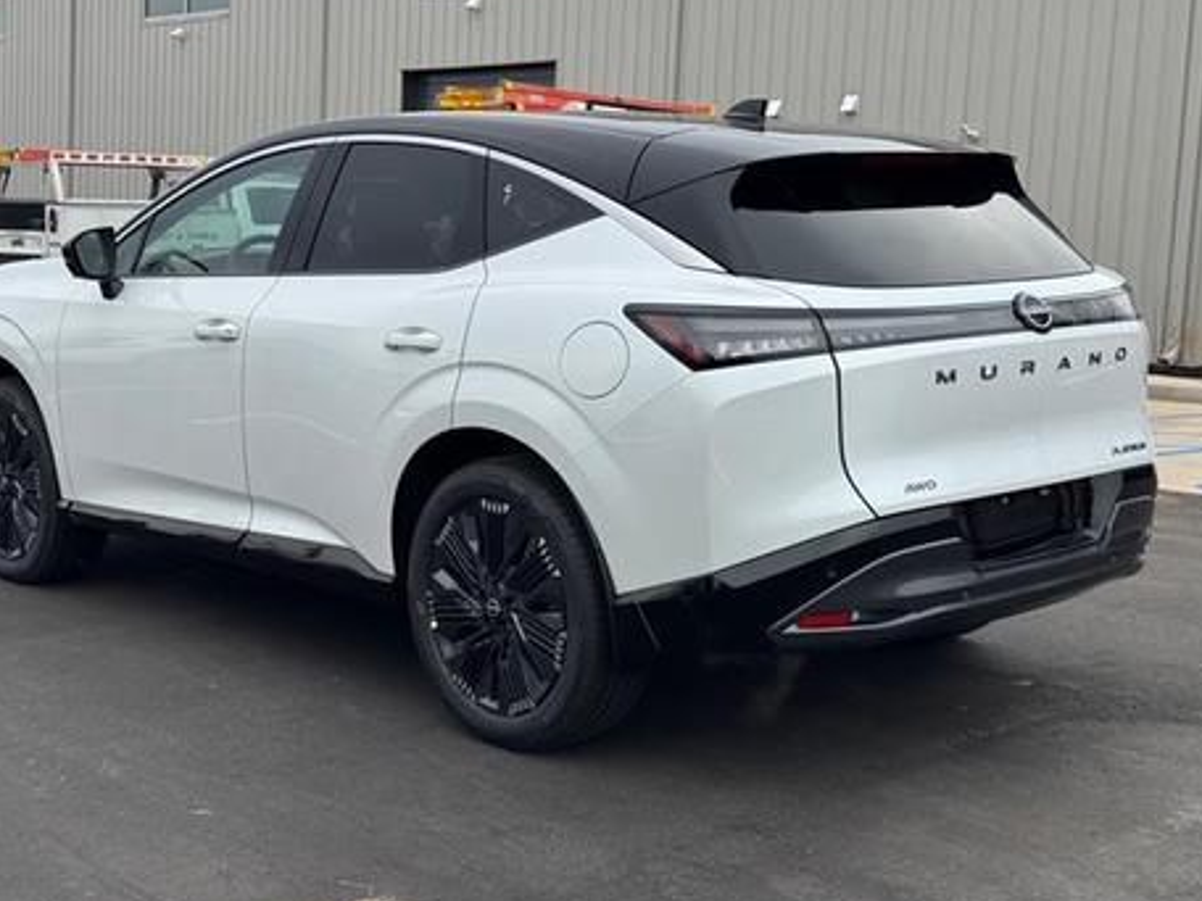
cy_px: 424
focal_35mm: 53
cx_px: 577
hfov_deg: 36.2
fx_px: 1840
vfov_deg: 27.5
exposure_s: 1/1869
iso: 64
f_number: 1.78
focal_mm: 6.76
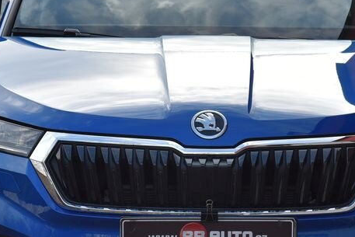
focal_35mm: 168
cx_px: 200
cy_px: 137
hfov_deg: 12.2
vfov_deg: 8.2
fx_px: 1657
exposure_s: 1/250
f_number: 8
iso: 500
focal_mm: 75
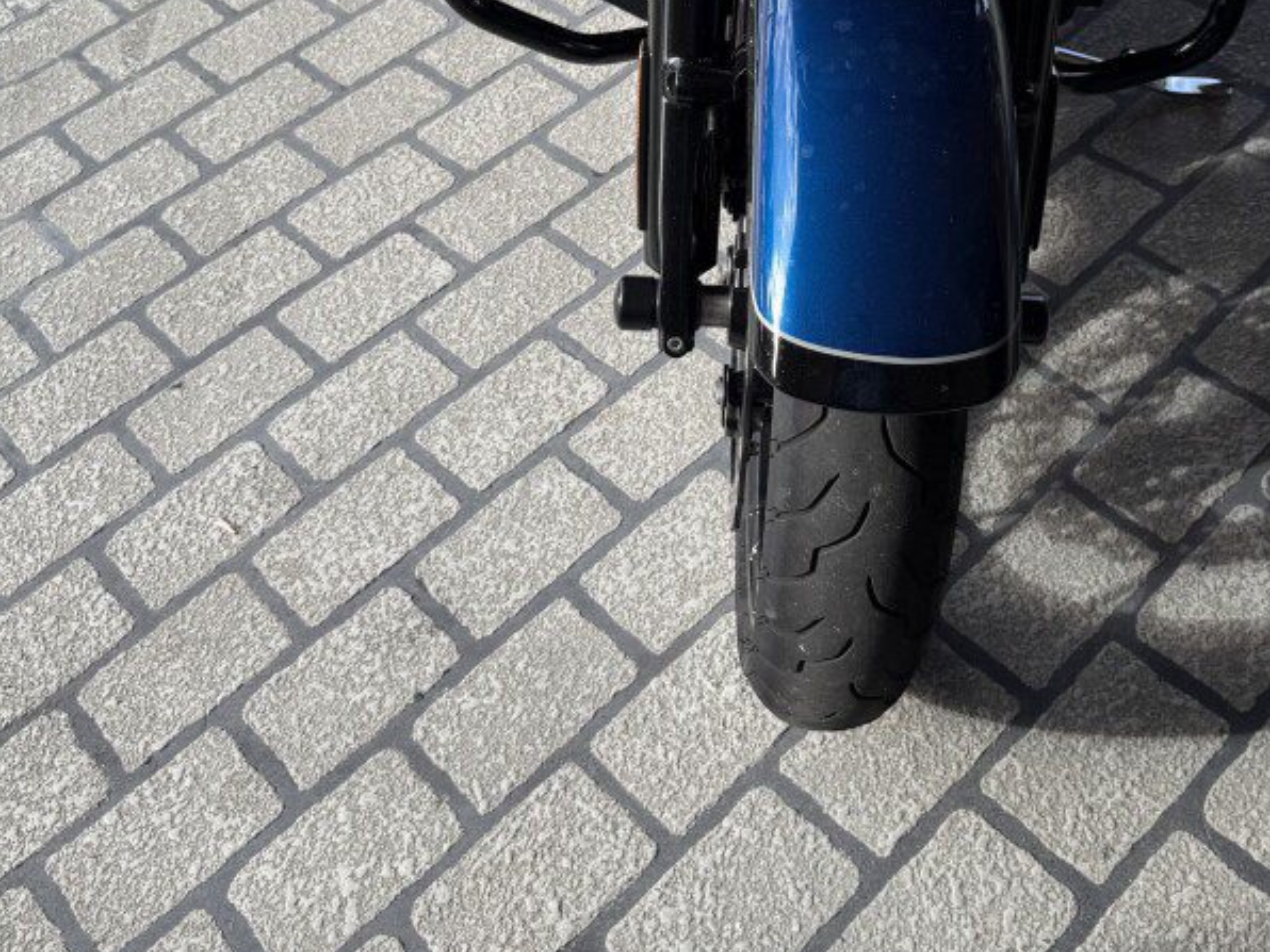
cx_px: 858
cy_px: 228
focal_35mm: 43
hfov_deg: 43.2
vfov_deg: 32.9
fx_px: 1578
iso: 80
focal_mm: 6.76
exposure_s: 1/1091
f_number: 1.78
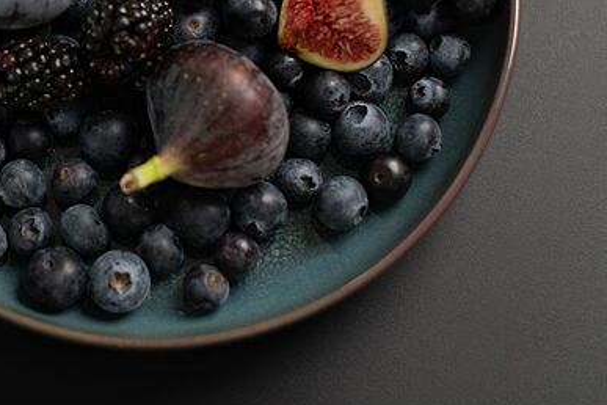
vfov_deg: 12.1
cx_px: 70
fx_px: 1888
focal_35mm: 112
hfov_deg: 18.0
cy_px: 24
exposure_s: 1/125
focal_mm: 50
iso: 500
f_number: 2.2
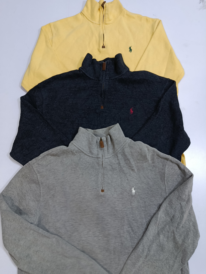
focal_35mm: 24
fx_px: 190
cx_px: 103
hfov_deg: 56.8
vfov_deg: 71.6
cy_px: 137
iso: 737
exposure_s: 1/120
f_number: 1.7
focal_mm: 5.24
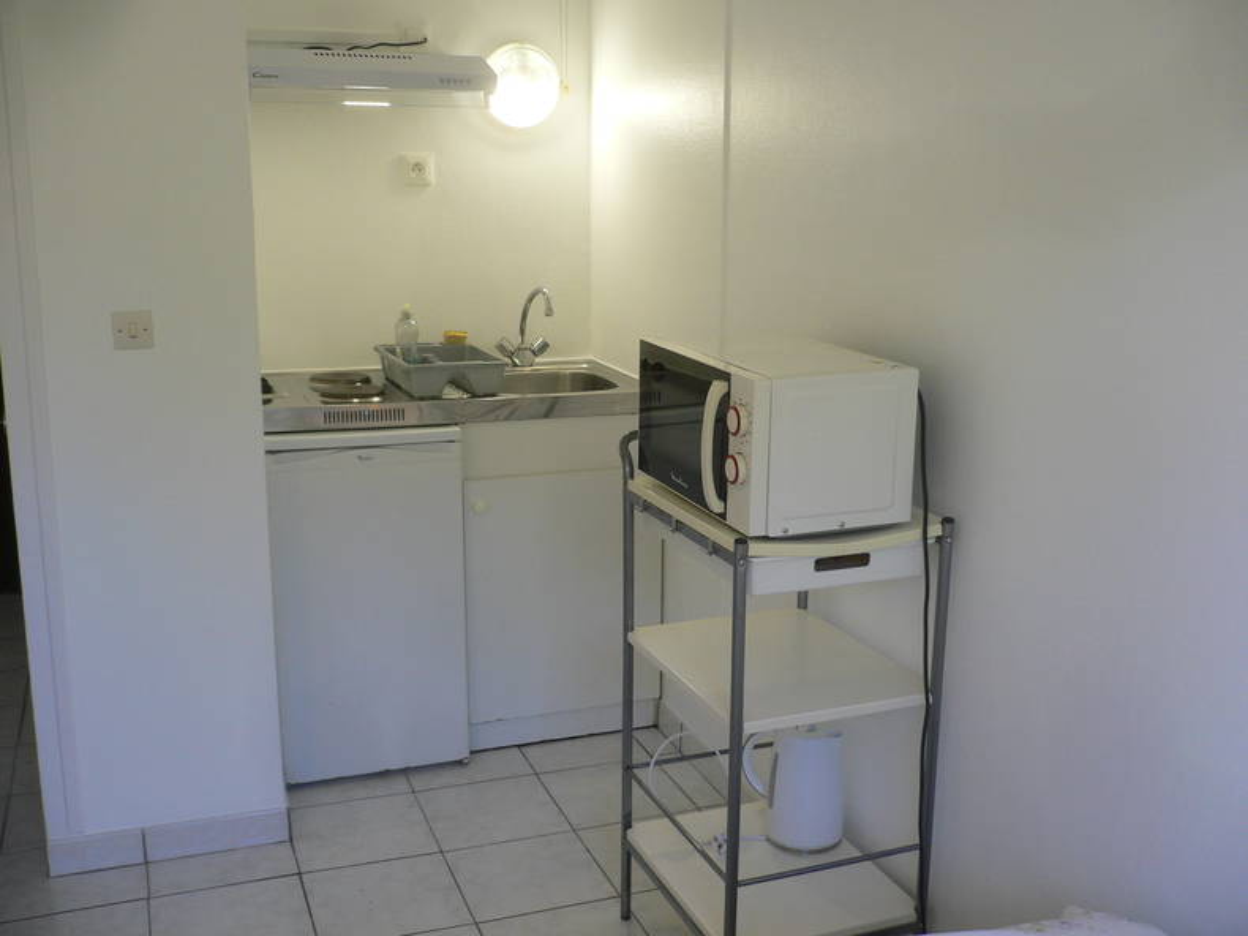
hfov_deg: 52.6
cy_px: 468
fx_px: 1261
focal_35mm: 35
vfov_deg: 40.7
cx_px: 624
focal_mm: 5.8
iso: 100
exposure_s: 1/30
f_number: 2.8
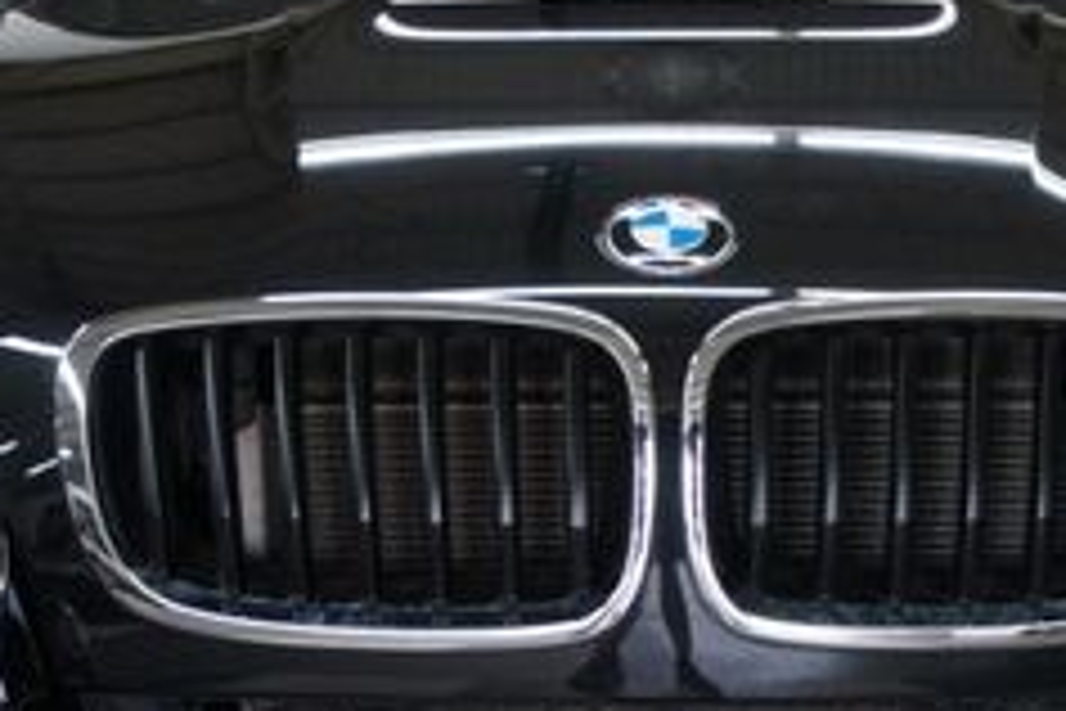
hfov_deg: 25.0
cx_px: 648
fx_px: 2398
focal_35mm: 81
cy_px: 540
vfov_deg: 16.8
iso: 200
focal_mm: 20
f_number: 4
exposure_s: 1/30
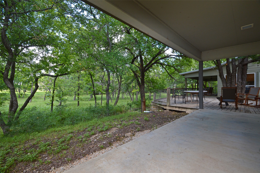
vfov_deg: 77.2
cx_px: 130
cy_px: 86
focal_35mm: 15
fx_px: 108
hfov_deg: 100.4
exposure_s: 1/40
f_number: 6.3
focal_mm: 10
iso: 200
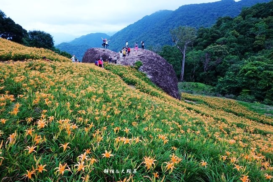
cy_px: 91
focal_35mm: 24
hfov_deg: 73.8
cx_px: 136
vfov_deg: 53.1
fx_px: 182
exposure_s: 1/30
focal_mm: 9
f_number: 2.8
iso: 125
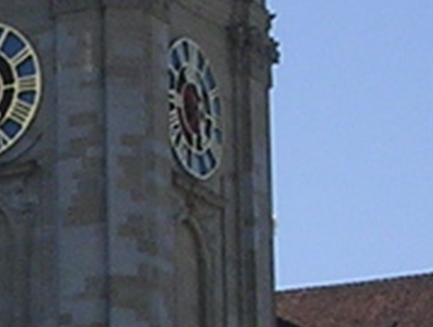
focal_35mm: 289
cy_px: 493
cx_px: -236
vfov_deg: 5.1
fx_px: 3622
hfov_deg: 6.7
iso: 100
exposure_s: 1/284
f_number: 5.6
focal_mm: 5.8
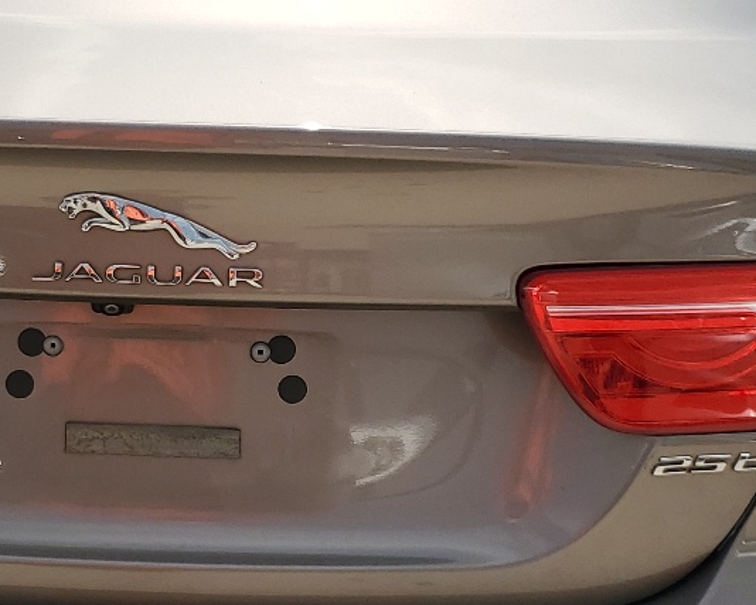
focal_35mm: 76
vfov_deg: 20.2
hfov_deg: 24.8
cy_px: 343
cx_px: 208
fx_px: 1700
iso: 50
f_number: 1.5
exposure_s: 1/5000
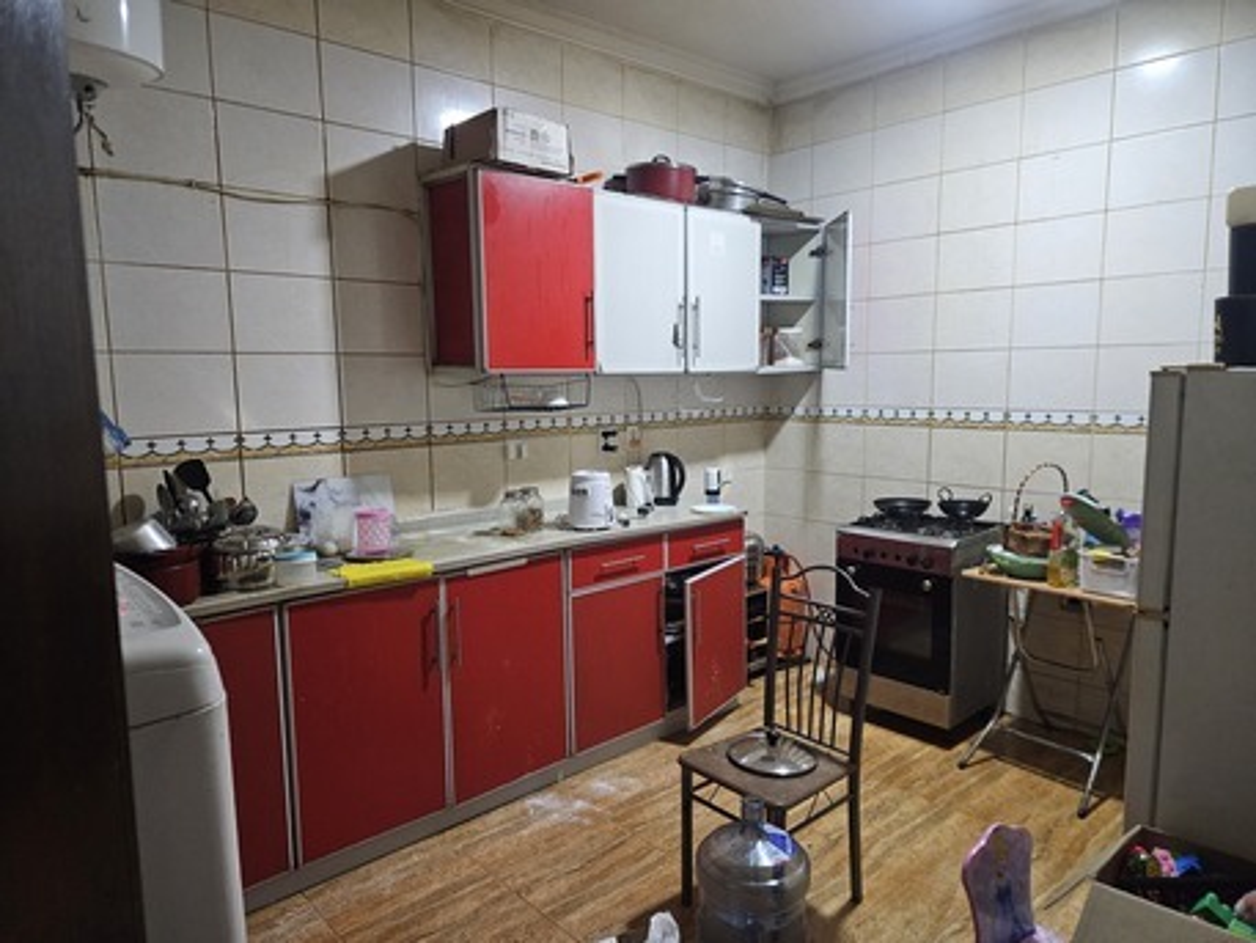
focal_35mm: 23
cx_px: 628
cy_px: 472
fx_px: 835
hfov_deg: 73.9
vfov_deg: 58.9
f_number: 1.8
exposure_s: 1/40
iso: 640
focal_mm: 5.4
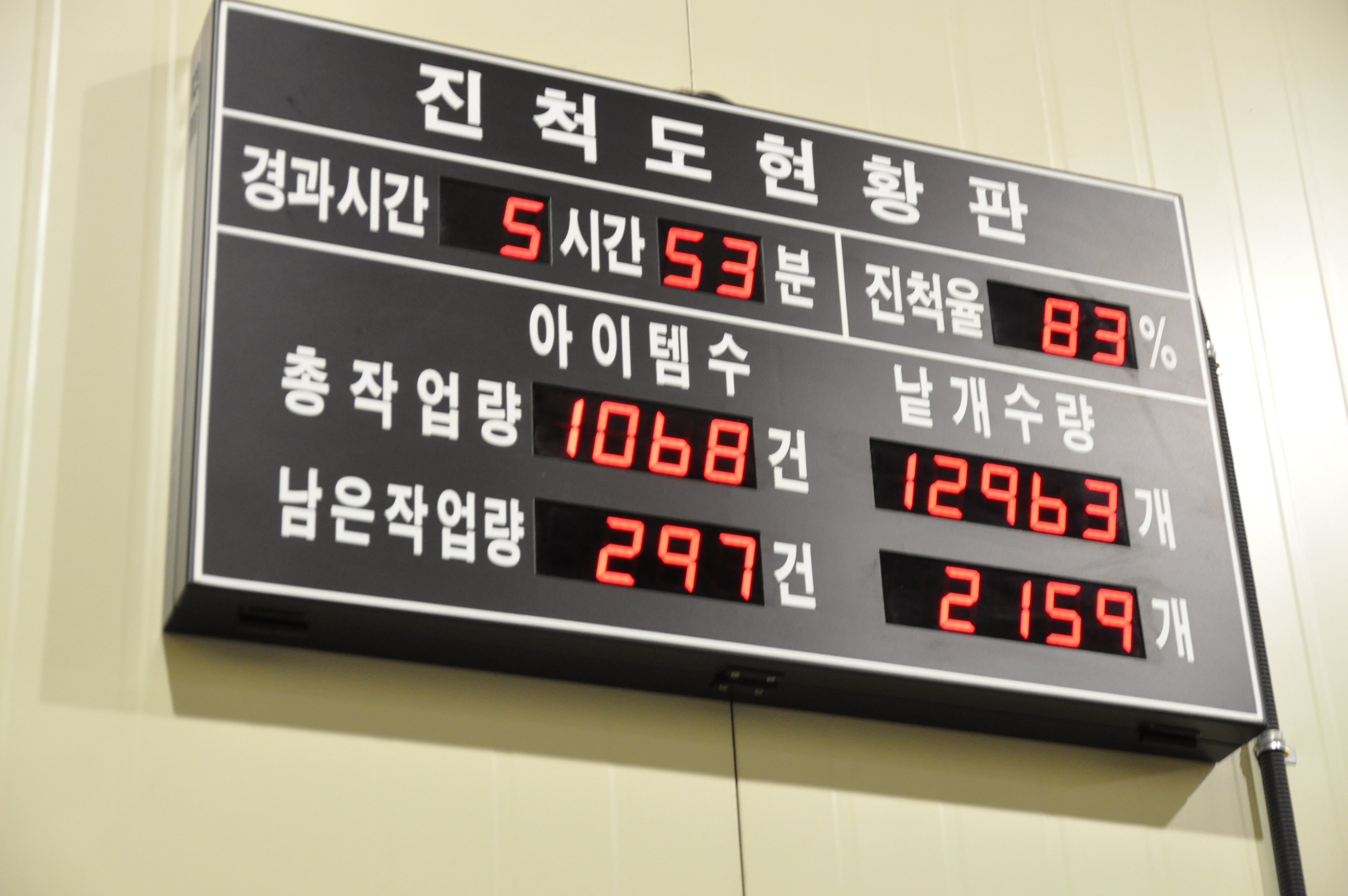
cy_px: 448
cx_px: 674
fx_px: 2805
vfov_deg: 18.1
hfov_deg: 27.0
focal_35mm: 75
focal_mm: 50
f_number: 4
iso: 1400
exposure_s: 1/30
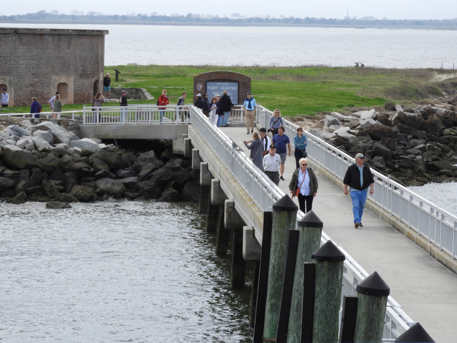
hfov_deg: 13.2
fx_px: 1980
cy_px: 172
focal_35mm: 150
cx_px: 228
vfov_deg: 9.9
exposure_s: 1/400
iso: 100
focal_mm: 26.9
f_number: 5.2
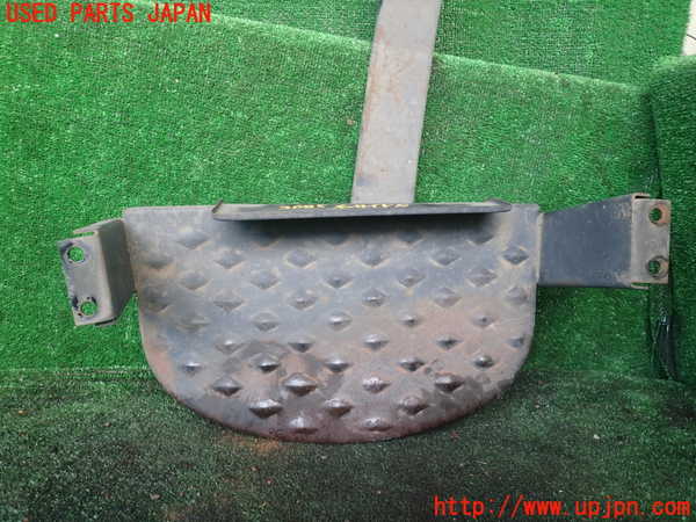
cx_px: 348
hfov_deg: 69.4
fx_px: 503
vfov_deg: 54.9
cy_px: 261
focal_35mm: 25
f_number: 2
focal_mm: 4.5
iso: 125
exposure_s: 1/60
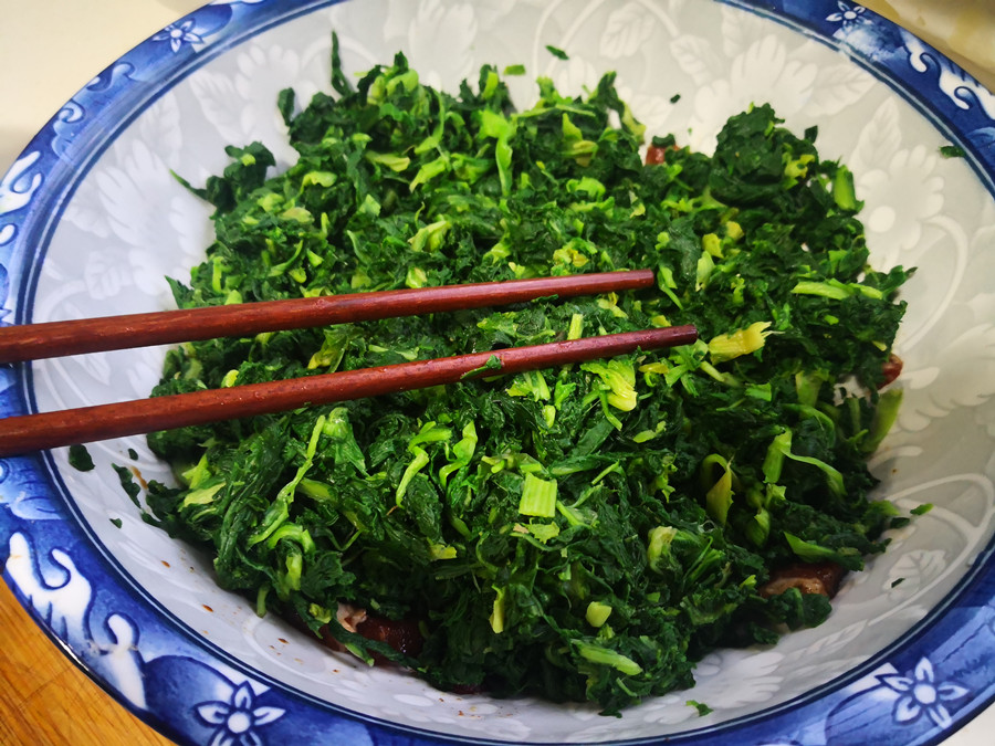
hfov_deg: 65.3
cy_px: 373
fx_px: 776
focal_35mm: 27
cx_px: 498
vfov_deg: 51.4
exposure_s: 1/25
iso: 500
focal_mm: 3.95
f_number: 1.6
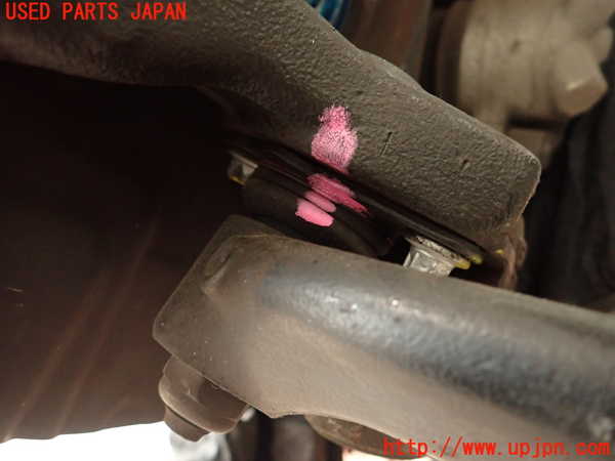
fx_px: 444
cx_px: 308
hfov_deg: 69.4
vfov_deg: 54.9
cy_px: 230
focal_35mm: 25
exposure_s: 1/30
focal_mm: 4.5
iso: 640
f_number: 2
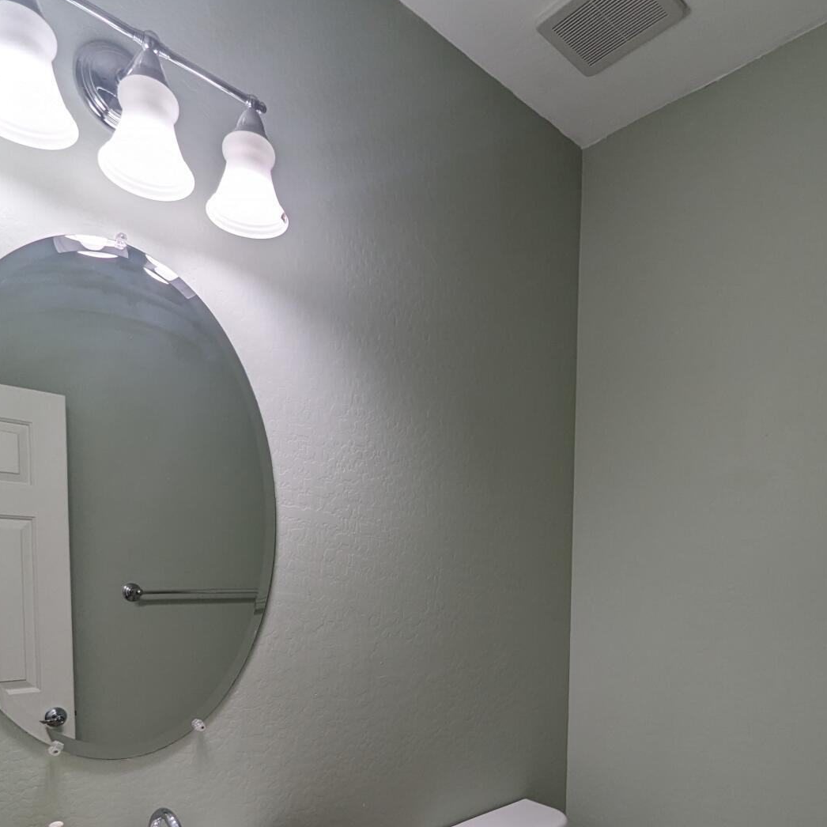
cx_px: 438
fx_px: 595
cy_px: 618
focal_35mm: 22
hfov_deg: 69.6
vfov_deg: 65.5
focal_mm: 1.95
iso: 47
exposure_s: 1/168
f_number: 2.2
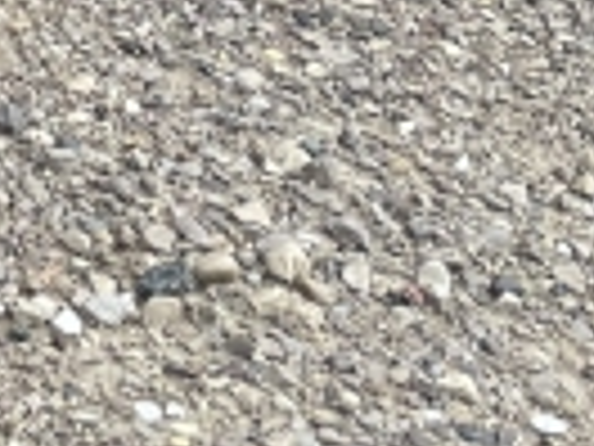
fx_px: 2711
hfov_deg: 10.2
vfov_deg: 8.7
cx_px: -990
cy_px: -563
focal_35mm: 158
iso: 32
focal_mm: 4.2
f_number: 1.6
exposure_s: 1/153
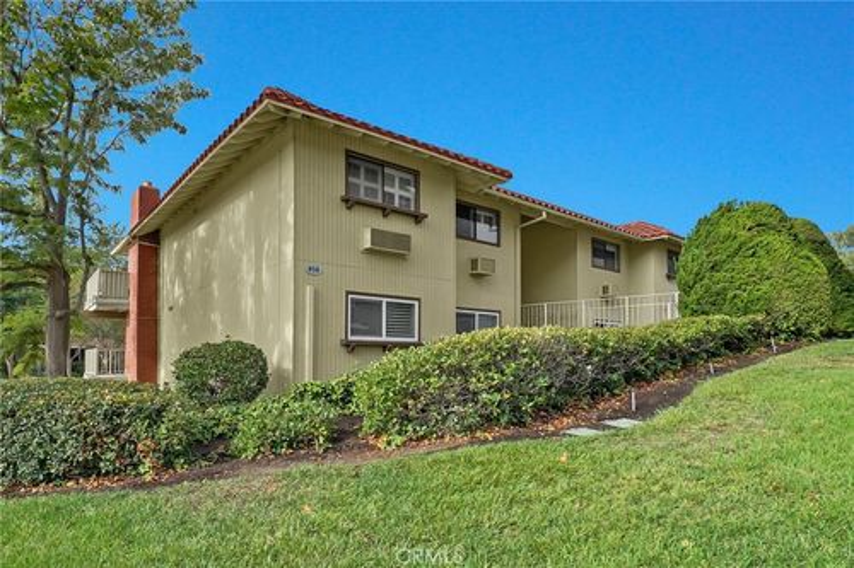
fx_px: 356
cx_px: 427
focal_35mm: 15
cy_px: 284
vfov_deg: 77.3
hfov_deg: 100.4
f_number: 8
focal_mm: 10
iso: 800
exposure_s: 1/1250
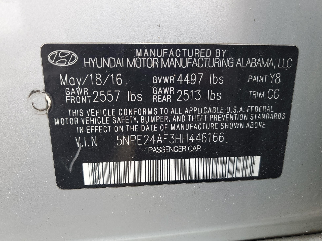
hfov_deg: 67.3
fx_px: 242
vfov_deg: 53.1
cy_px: 120
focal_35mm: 26
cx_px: 161
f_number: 1.5
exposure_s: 1/286
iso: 50
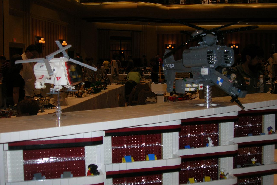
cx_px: 138
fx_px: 339
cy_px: 85
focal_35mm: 44
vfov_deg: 30.5
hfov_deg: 44.5
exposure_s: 1/60.1
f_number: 3.1
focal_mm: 7
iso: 50
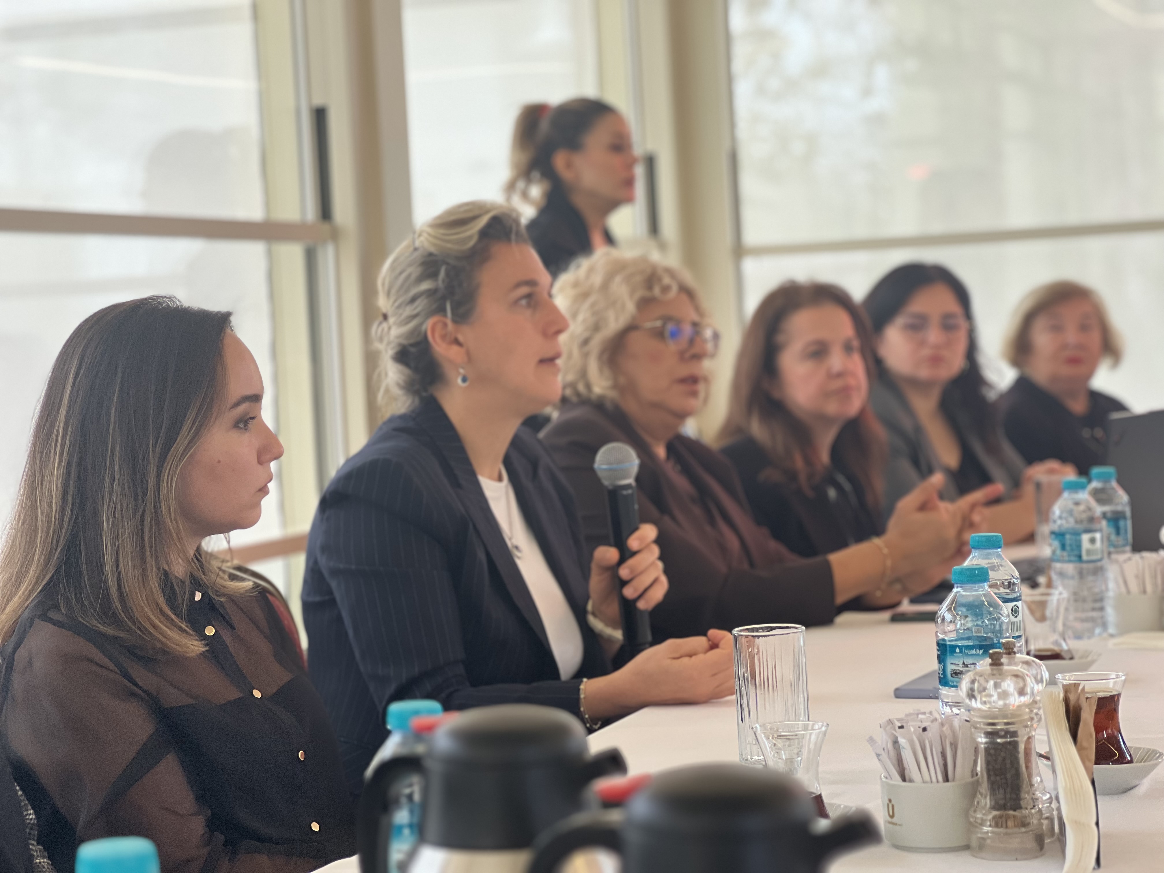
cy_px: 436
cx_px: 582
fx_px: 2589
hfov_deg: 25.3
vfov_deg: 19.1
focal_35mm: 77
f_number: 2.8
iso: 100
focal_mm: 9
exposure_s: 1/33
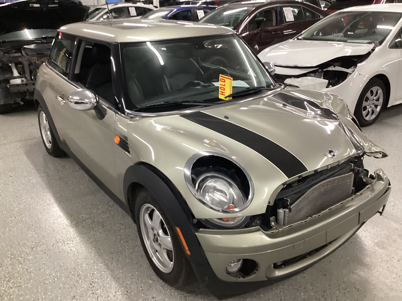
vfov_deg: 45.4
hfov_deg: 58.4
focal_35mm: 31
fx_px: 360
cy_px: 150
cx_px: 201
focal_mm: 3.3
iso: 250
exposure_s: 1/60
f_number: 2.4
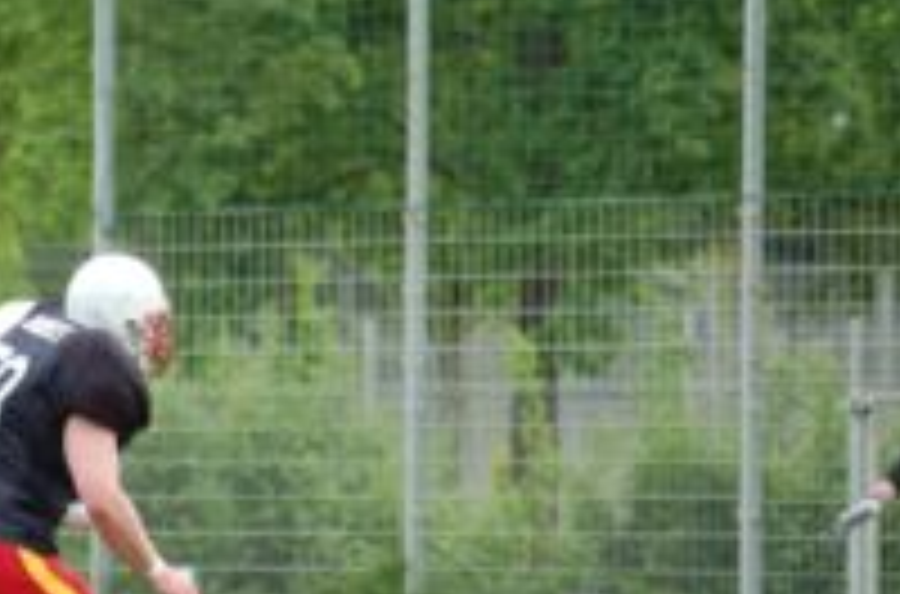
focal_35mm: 459
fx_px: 11442
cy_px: 454
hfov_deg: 4.5
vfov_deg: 3.0
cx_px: 70
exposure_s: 1/640
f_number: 4.5
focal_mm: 135
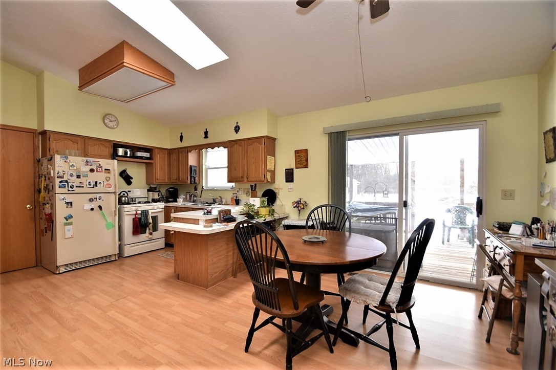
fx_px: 232
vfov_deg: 77.3
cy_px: 185
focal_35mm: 15
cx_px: 278
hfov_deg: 100.4
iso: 200
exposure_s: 1/20
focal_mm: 10
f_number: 7.1
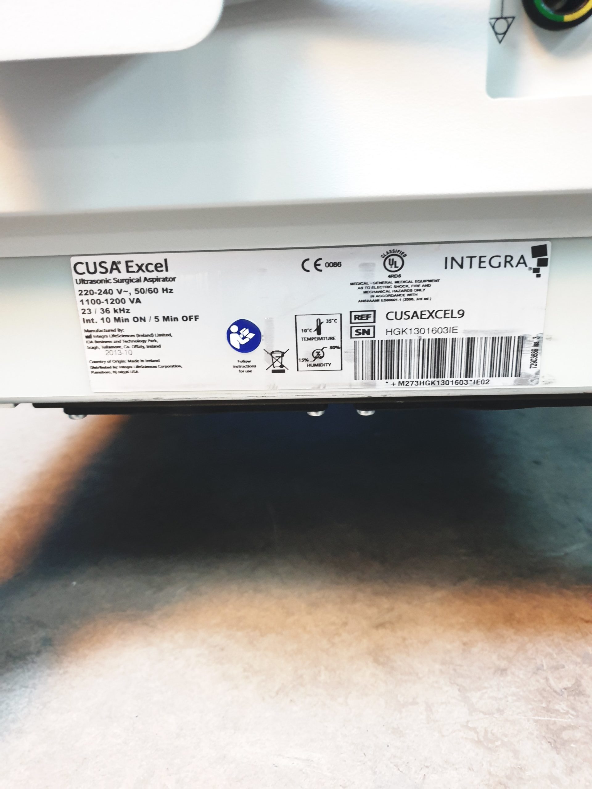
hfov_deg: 53.1
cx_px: 296
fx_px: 593
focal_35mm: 26
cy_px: 394
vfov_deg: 67.3
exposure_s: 1/33
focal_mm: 4.3
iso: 320
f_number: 1.5
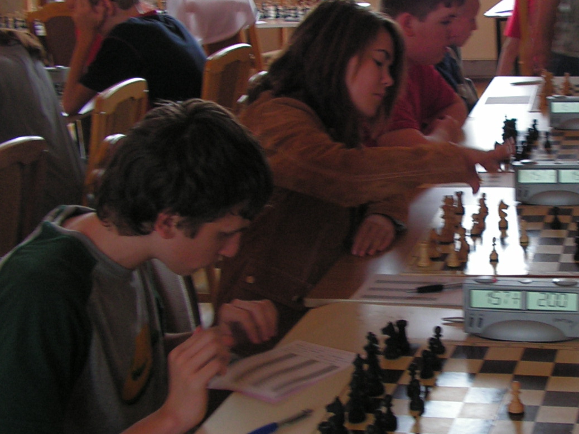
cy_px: 242
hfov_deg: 26.8
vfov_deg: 20.7
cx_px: 477
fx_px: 1188
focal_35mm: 71
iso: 100
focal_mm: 6
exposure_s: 1/40
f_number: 3.2
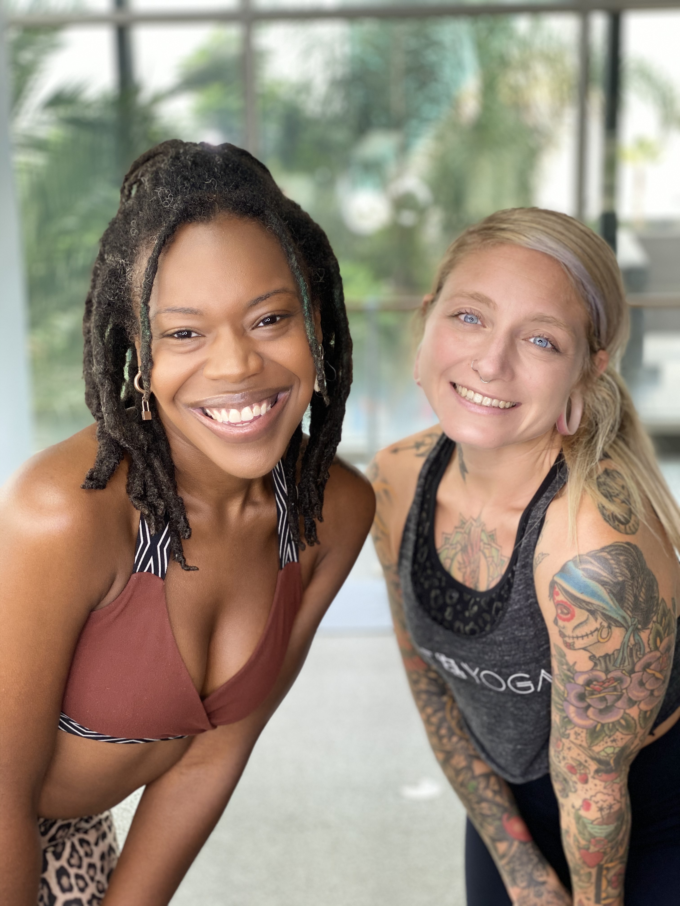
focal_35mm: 52
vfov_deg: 36.8
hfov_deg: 28.0
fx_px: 1362
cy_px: 453
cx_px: 340
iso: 64
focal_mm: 6
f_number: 2
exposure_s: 1/120
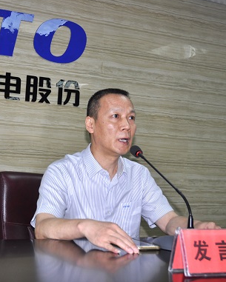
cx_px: 50
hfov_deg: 25.1
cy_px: 136
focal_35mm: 60
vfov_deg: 31.6
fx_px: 499
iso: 200
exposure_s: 1/60
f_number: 3.8
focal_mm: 27
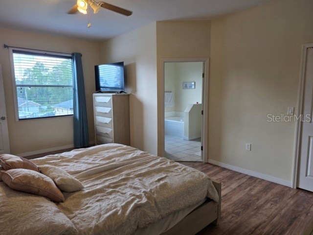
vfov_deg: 58.9
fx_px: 208
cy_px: 118
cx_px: 156
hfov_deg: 73.9
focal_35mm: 23
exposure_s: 1/120
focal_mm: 6.25
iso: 80
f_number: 1.7
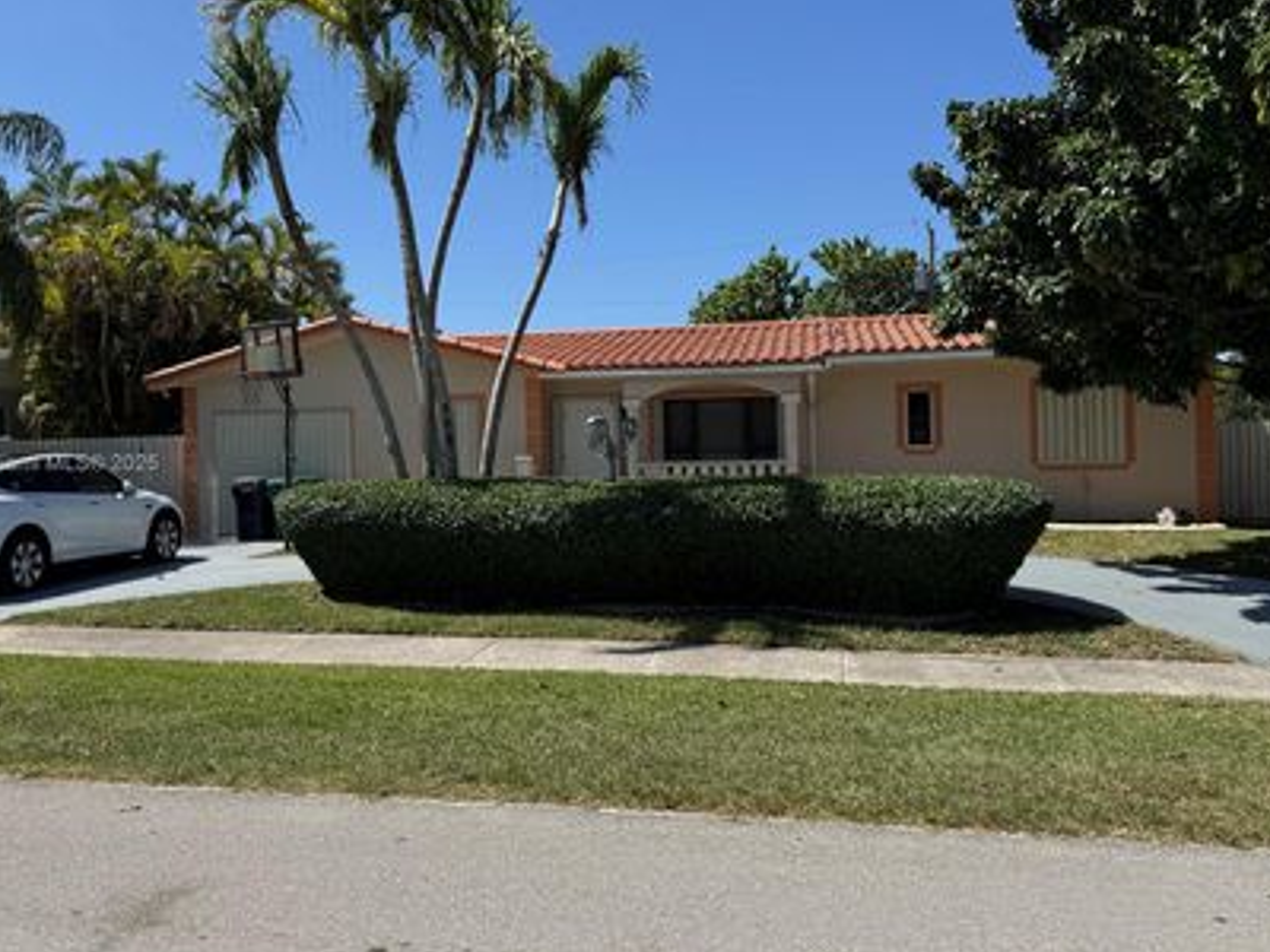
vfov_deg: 46.8
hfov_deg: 60.0
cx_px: 635
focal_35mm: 30
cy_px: 465
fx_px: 1101
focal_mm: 6.76
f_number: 1.78
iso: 80
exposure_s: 1/5348
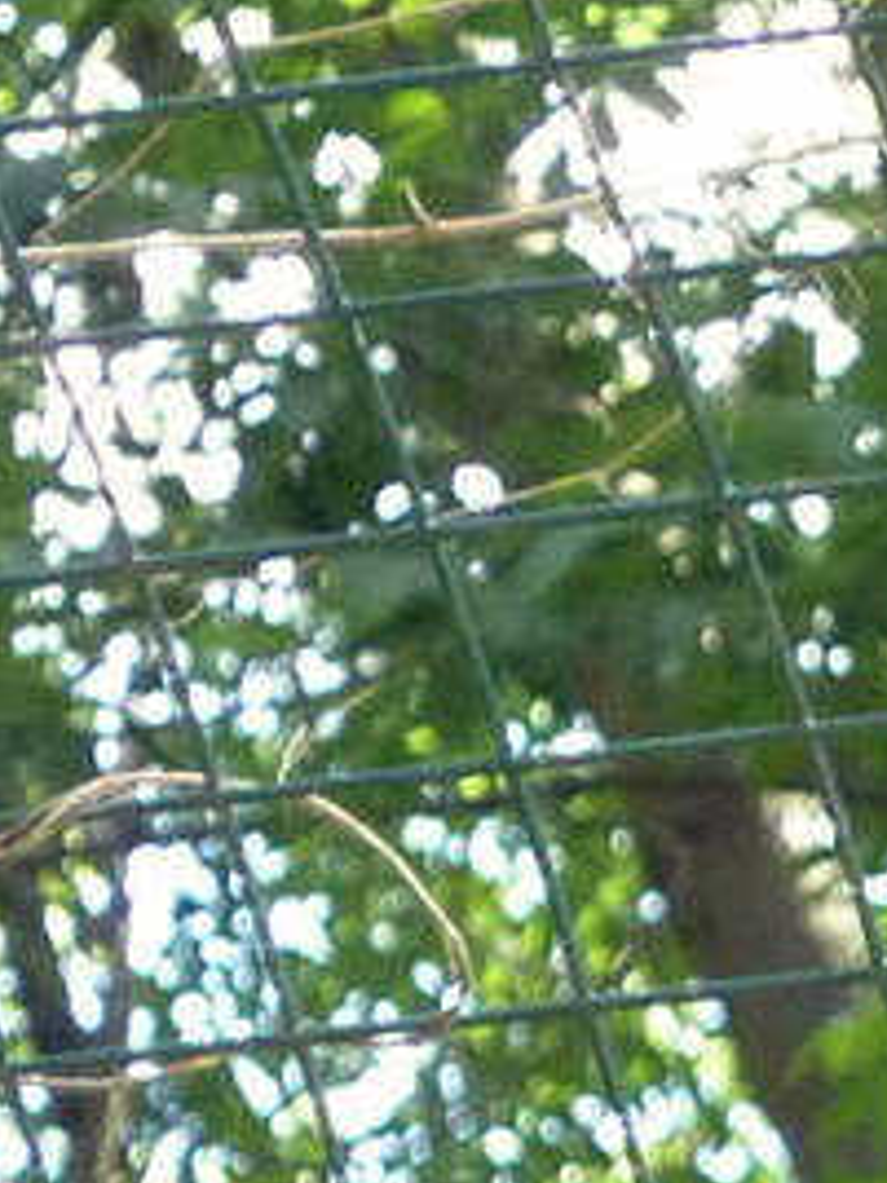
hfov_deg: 1.2
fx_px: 42877
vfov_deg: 1.6
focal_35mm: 1255
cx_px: 2321
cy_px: 1752
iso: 250
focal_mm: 34.4
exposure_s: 1/80
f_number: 4.6
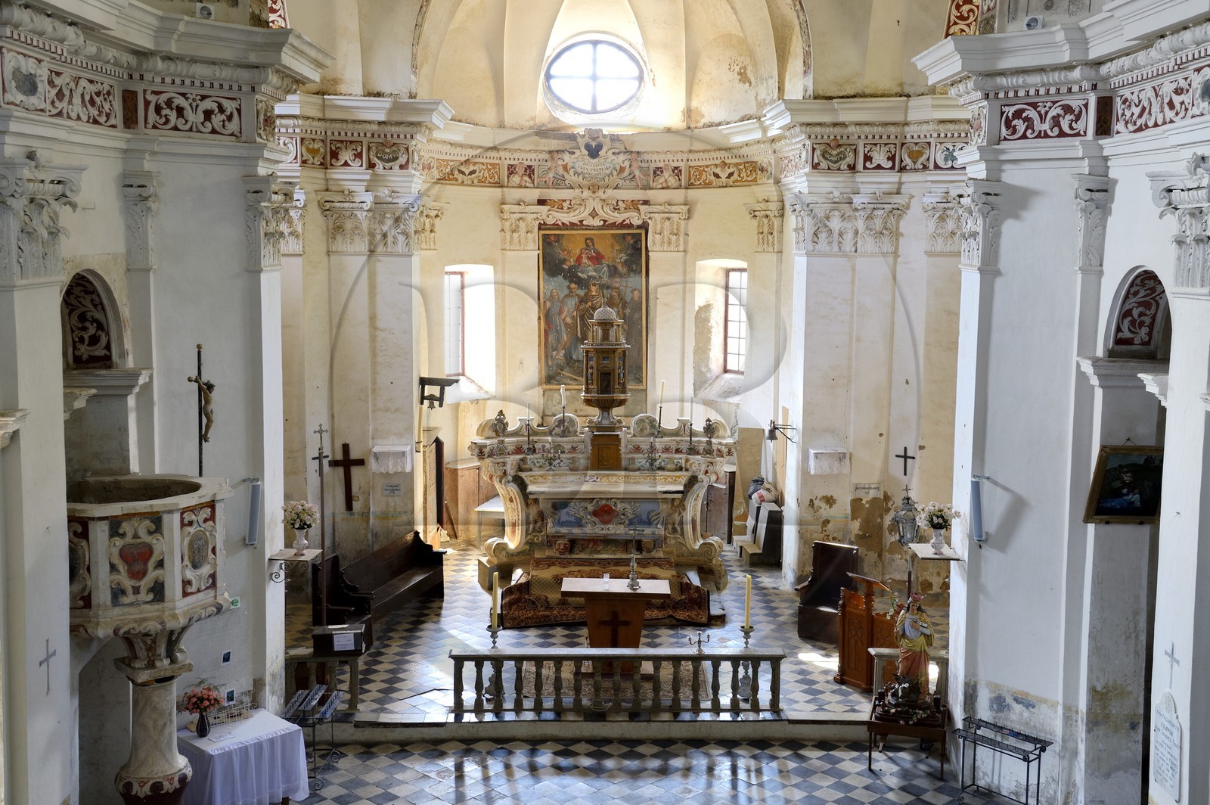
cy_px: 402
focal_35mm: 40
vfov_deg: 33.3
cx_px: 605
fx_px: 1343
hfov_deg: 48.5
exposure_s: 1/15
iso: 400
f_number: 5.6
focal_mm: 40
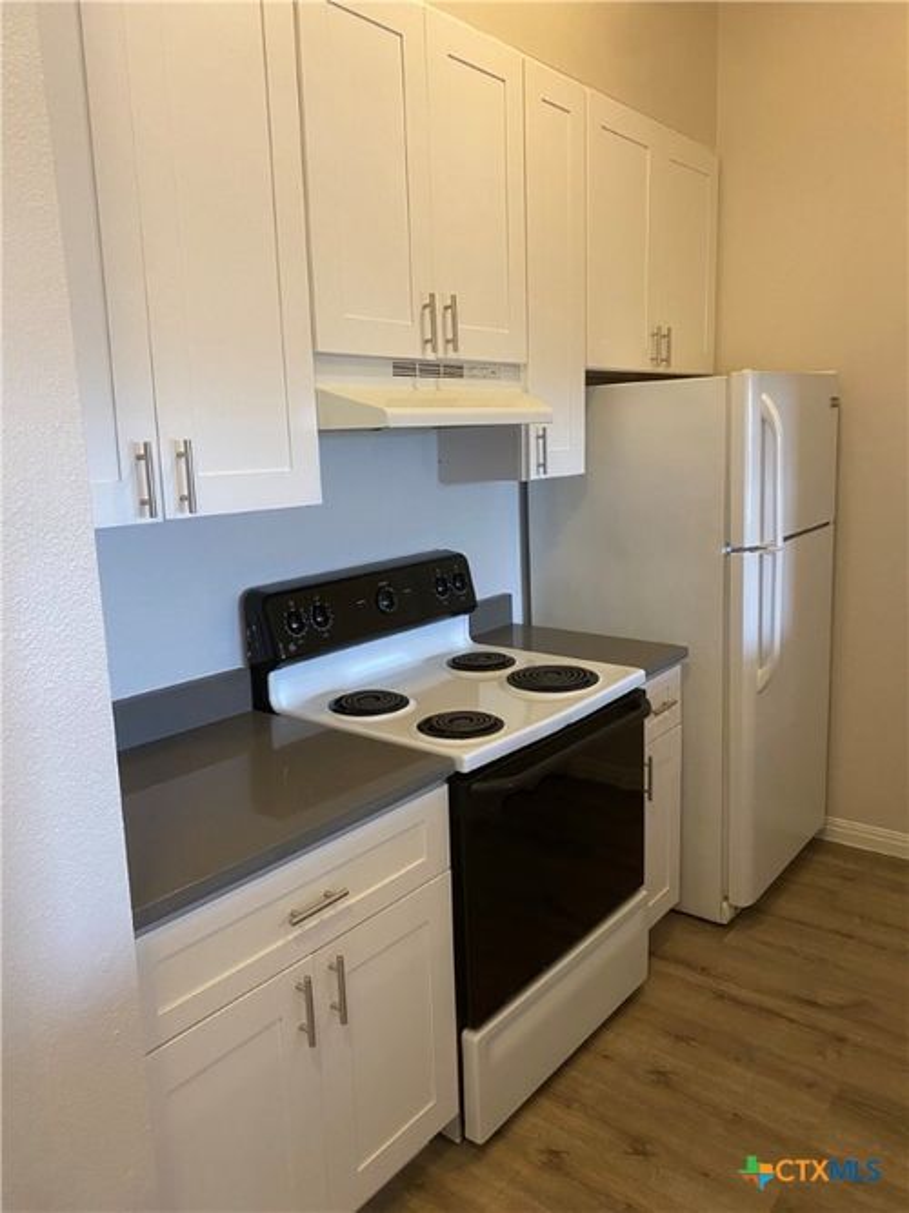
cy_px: 606
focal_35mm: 26
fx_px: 911
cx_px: 454
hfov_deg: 53.0
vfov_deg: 67.3
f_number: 1.8
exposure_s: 1/60
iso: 250
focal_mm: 4.25
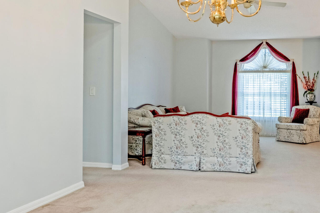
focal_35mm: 37
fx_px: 330
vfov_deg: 35.8
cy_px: 98
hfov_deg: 50.1
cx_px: 231
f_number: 9
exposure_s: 1/400
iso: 250
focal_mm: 11
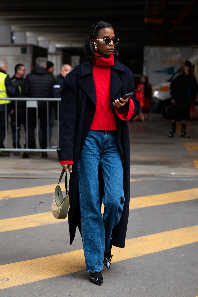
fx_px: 577
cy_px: 148
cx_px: 99
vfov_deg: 28.8
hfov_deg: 19.5
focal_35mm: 70
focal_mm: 70
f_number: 2.8
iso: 800
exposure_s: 1/1000
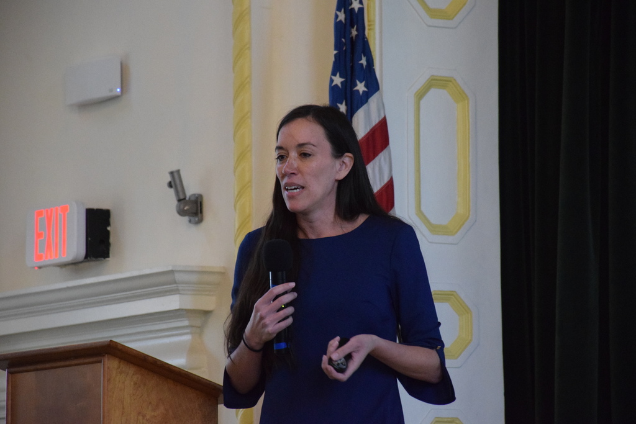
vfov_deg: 6.5
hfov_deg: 9.8
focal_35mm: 210
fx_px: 3710
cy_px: 212
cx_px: 318
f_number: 5.6
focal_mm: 140
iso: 6400
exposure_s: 1/125
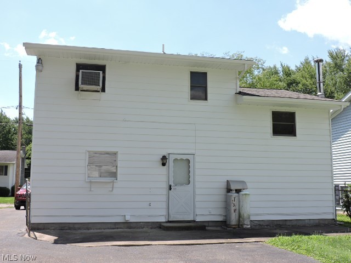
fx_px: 406
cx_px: 176
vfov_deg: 36.0
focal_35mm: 40
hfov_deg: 46.8
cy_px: 132
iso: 100
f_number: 3.3
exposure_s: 1/640
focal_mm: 7.1
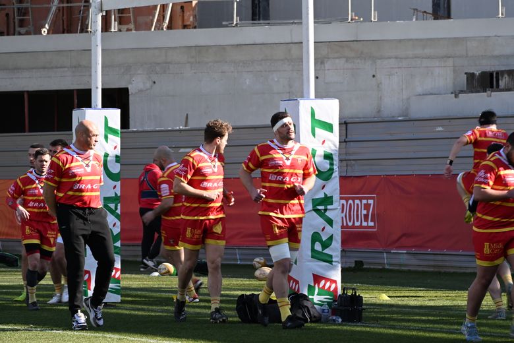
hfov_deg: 6.9
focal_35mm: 300
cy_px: 172
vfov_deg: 4.6
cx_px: 257
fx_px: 4283
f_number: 16
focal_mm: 300
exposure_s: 1/125
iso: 400
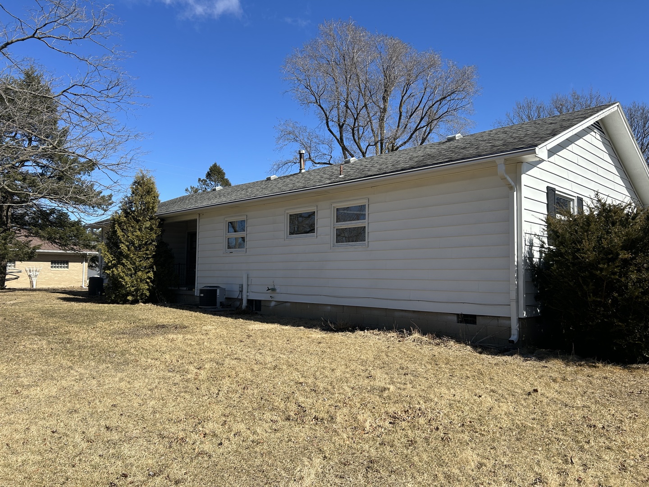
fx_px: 487
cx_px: 324
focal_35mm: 26
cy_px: 244
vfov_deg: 53.1
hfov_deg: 67.3
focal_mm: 5.7
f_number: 1.5
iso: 50
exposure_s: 1/3571
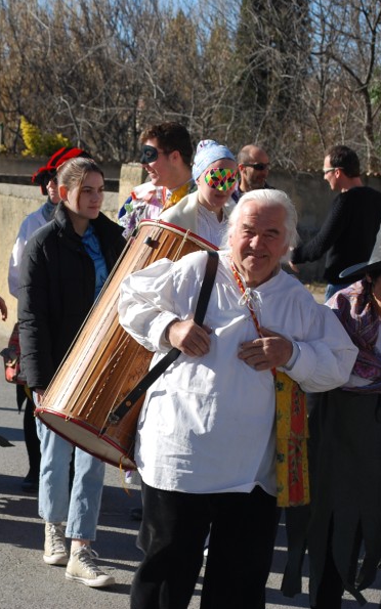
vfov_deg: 18.1
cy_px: 305
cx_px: 61
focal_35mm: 115
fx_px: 1910
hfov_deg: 11.3
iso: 100
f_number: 7.1
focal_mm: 50
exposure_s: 1/200
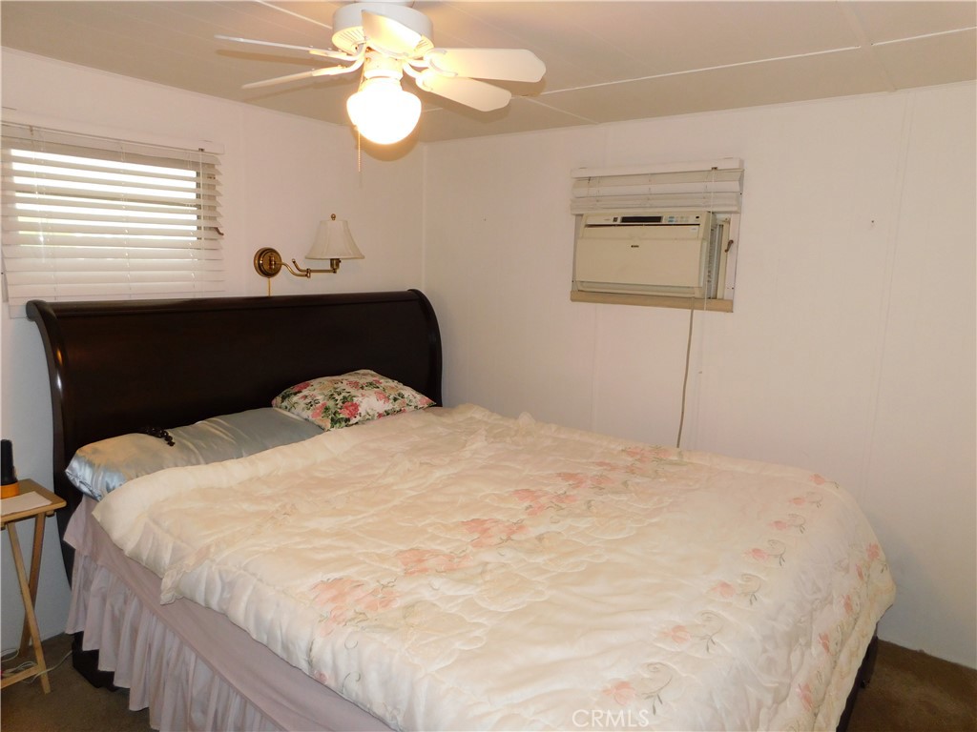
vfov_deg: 58.9
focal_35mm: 23
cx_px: 488
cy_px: 366
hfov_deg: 73.9
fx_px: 649
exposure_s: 1/30
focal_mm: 4
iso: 200
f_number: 3
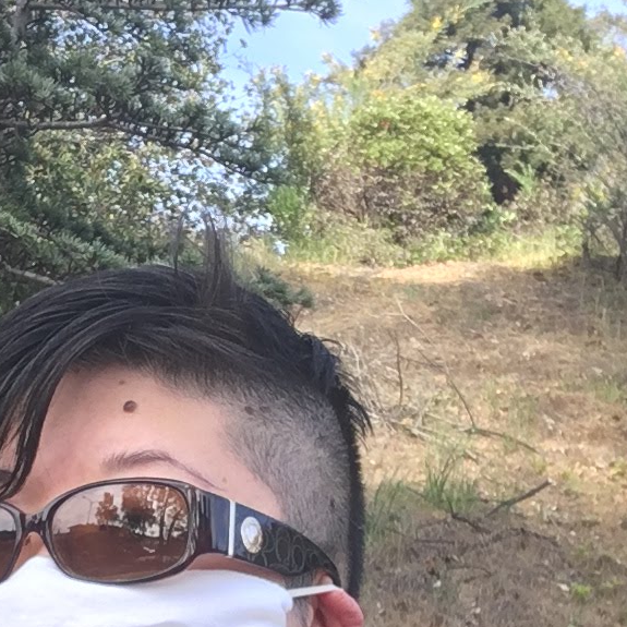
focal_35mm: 61
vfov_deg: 27.5
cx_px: 124
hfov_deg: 27.6
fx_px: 1250
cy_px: 519
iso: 50
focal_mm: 2.15
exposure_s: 1/250
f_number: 2.4
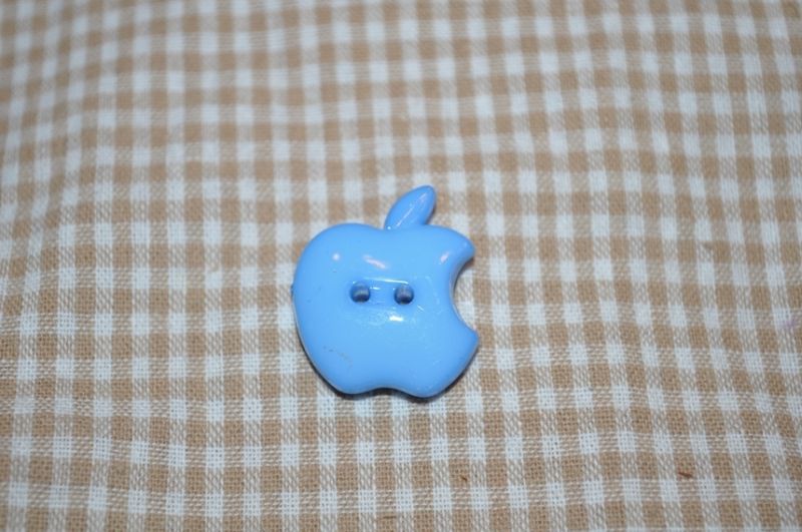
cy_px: 266
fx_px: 1502
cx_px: 401
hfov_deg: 29.9
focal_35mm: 68
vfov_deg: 20.1
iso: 200
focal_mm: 45
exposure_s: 1/60
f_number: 5.3
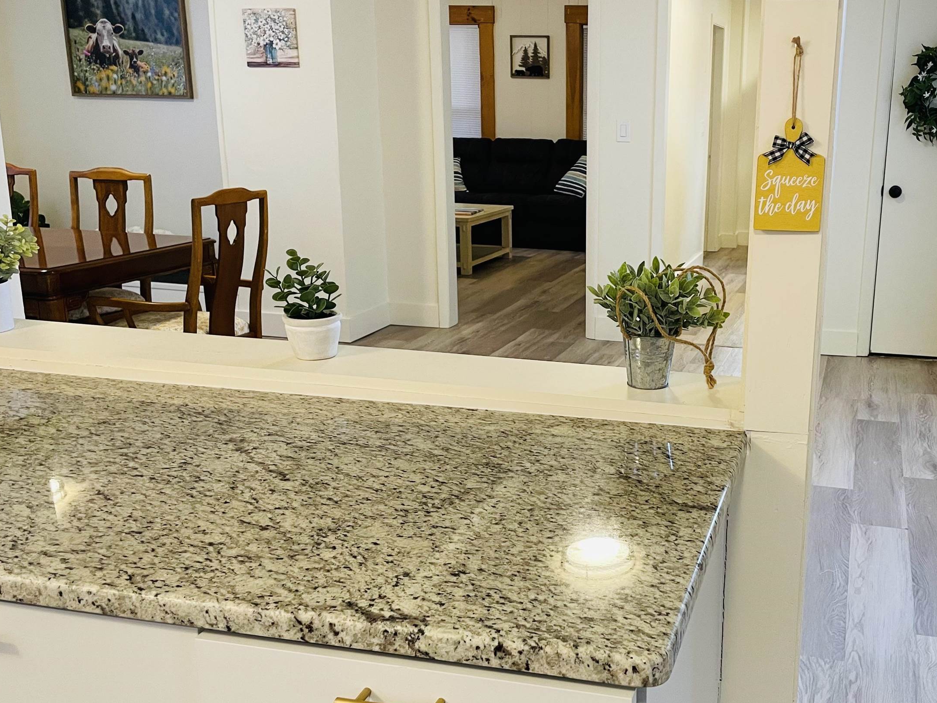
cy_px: 366
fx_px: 1001
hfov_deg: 49.3
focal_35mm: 37
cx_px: 620
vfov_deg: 38.7
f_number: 1.6
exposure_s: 1/60
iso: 125
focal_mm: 4.2
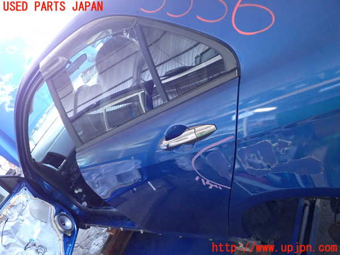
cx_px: 170
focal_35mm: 32
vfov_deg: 44.2
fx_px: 314
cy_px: 128
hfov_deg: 56.8
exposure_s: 1/125
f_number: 2.4
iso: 800
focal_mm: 5.79
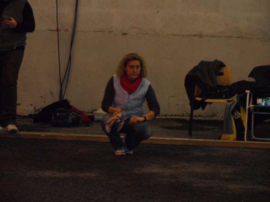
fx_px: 1170
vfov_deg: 9.9
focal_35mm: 150
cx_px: 135
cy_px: 101
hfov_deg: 13.2
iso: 640
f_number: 4.4
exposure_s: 1/60
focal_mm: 24.6
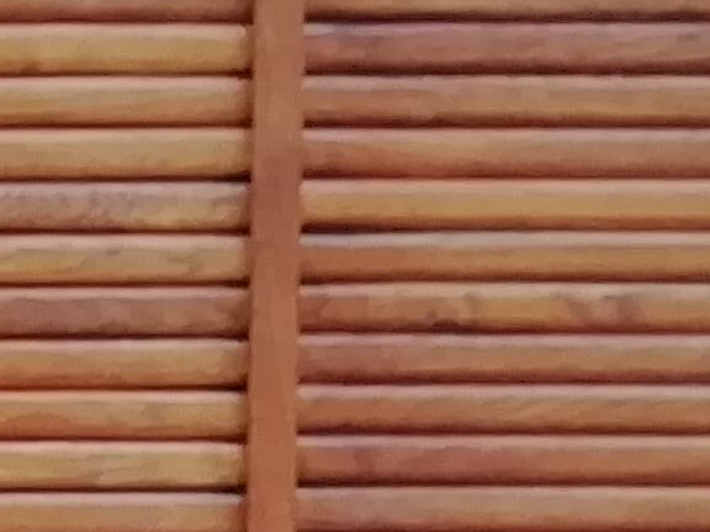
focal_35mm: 186
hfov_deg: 10.4
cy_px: 865
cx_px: -232
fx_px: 3813
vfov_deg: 7.8
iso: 80
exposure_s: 1/60
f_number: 2.2
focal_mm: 3.46
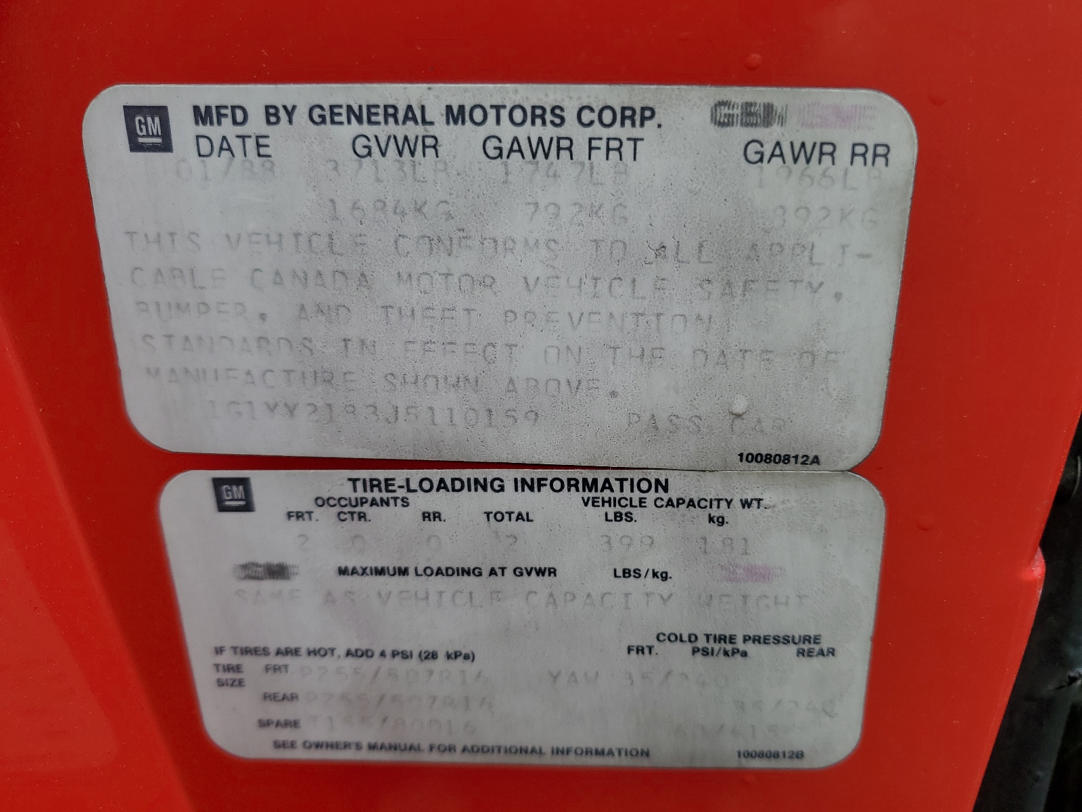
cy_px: 406
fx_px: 813
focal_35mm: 26
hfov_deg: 67.3
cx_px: 541
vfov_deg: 53.1
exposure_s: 1/909
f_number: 1.5
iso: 50
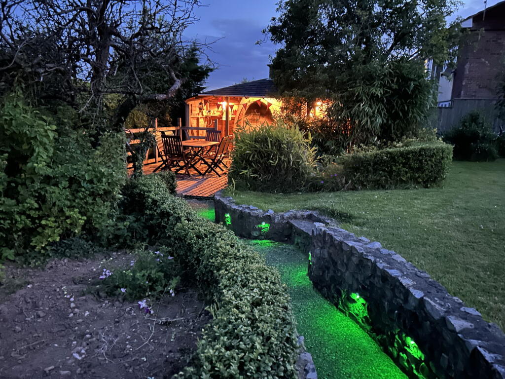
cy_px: 190
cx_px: 252
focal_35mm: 26
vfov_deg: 53.1
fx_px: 379
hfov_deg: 67.3
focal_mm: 5.7
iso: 1600
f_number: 1.5
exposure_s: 1/5
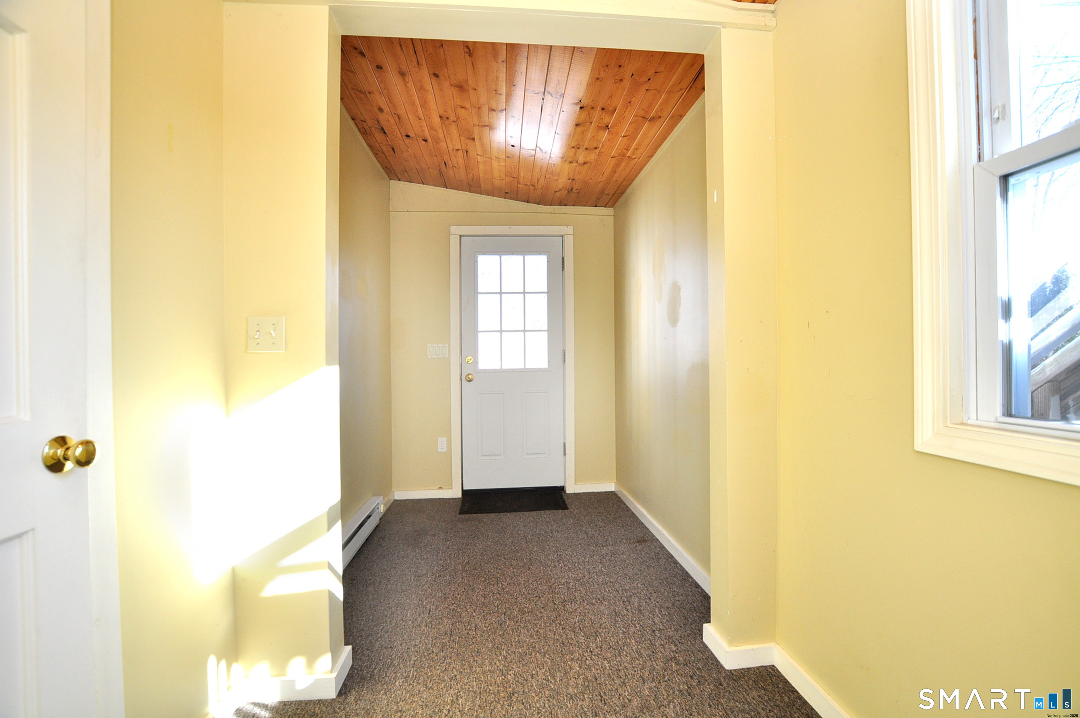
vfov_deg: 77.2
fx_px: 449
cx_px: 540
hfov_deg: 100.5
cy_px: 359
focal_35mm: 15
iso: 400
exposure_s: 1/100
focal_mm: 10
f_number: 5
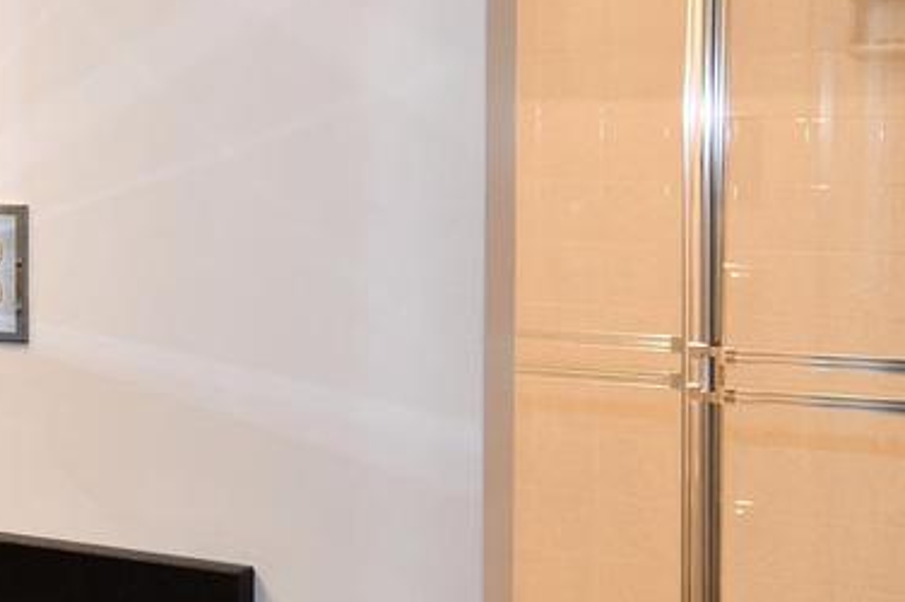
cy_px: 258
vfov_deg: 19.7
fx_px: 1733
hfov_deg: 27.5
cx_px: -17
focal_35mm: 69
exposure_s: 1/60
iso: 250
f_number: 4
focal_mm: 12
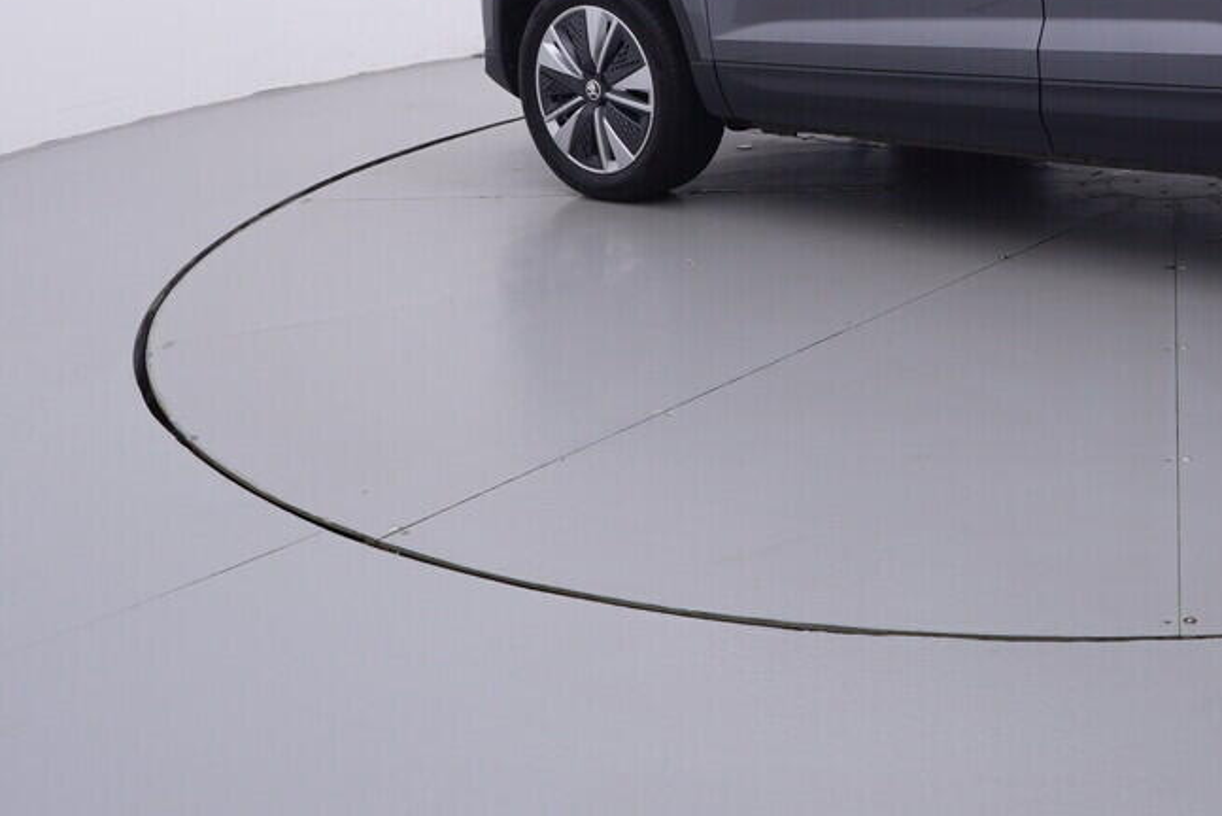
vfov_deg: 25.3
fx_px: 1702
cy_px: -42
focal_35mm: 50
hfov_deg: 36.2
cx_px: 1175
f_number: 5
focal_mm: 15
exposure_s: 1/80
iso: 200
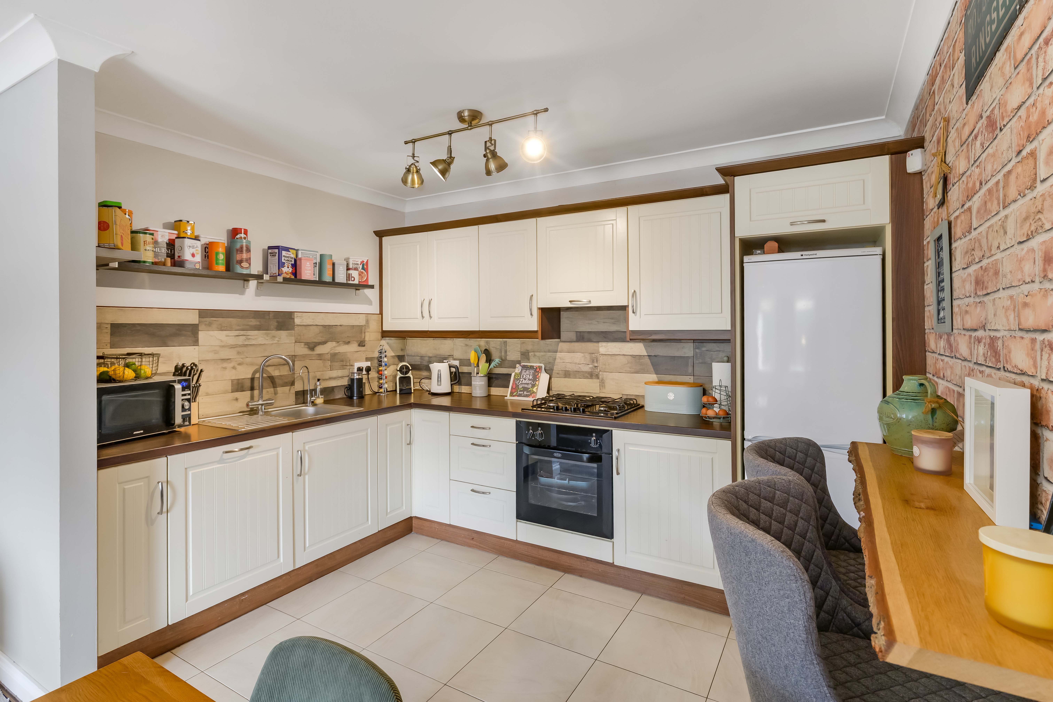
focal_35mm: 17
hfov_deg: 93.3
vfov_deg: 70.4
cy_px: 351
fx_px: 497
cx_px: 526
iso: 640
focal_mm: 17
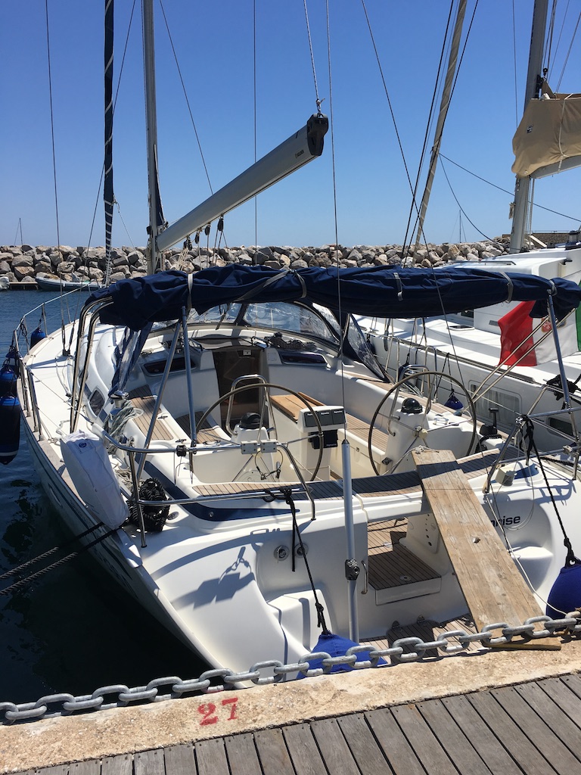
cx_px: 290
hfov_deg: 48.2
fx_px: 649
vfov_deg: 61.7
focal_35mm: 29
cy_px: 388
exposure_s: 1/2747
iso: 25
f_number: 2.2
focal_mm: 4.15
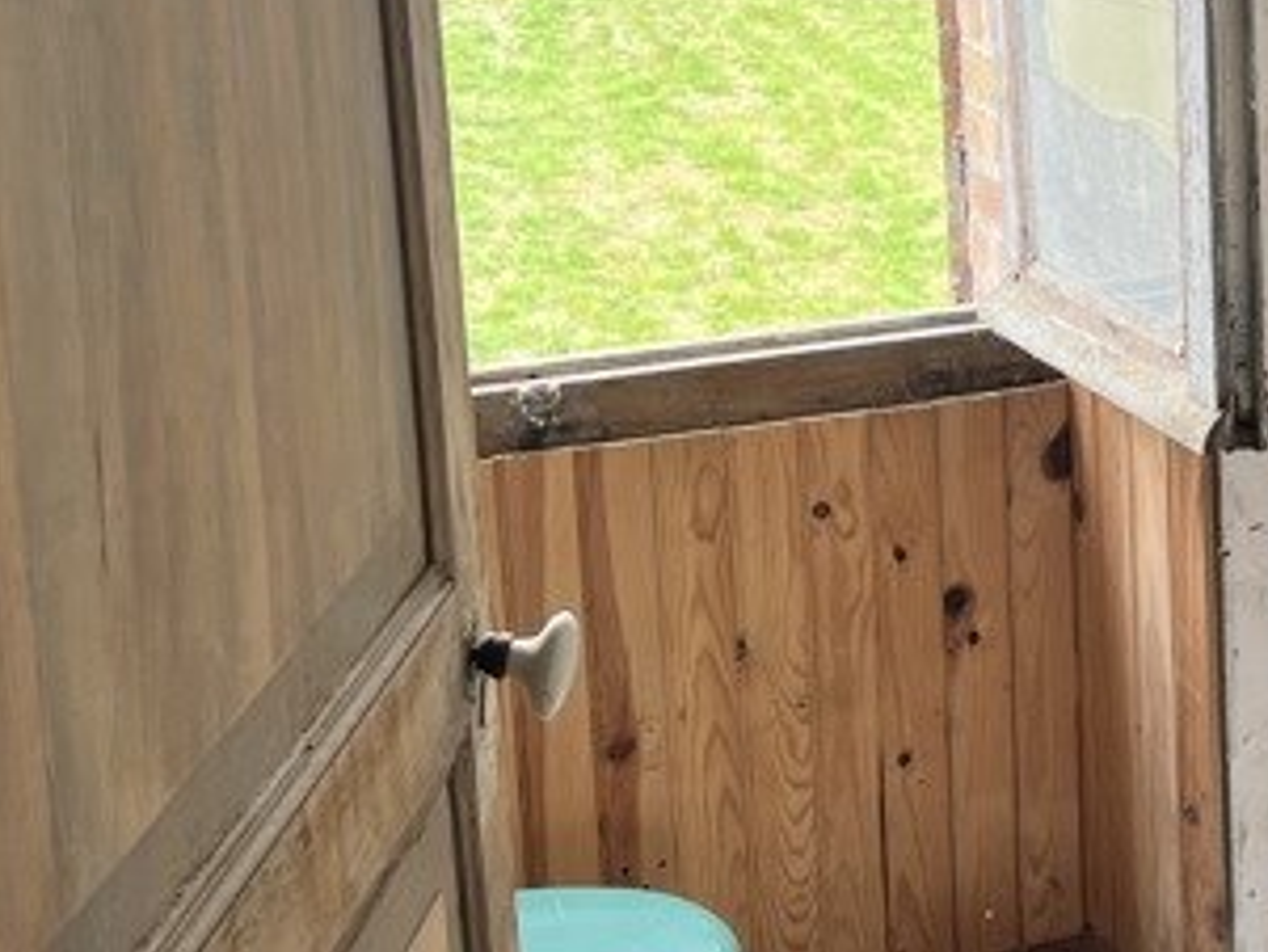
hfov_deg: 26.6
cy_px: 198
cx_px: 1272
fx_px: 2529
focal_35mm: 69
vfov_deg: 21.1
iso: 32
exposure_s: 1/126
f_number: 1.6
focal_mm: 5.1
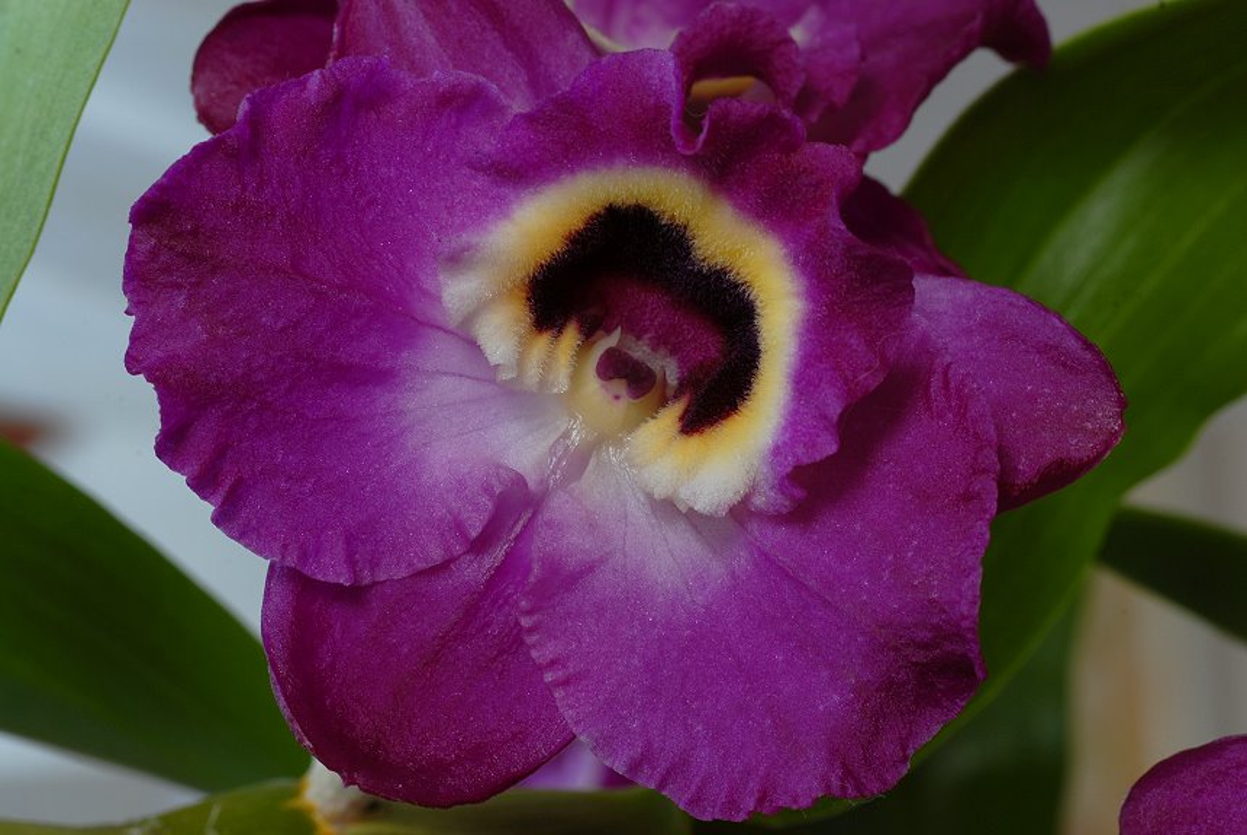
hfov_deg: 15.2
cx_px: 624
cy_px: 418
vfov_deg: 10.2
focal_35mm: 135
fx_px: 4683
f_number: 29
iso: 100
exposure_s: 1/2
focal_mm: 90
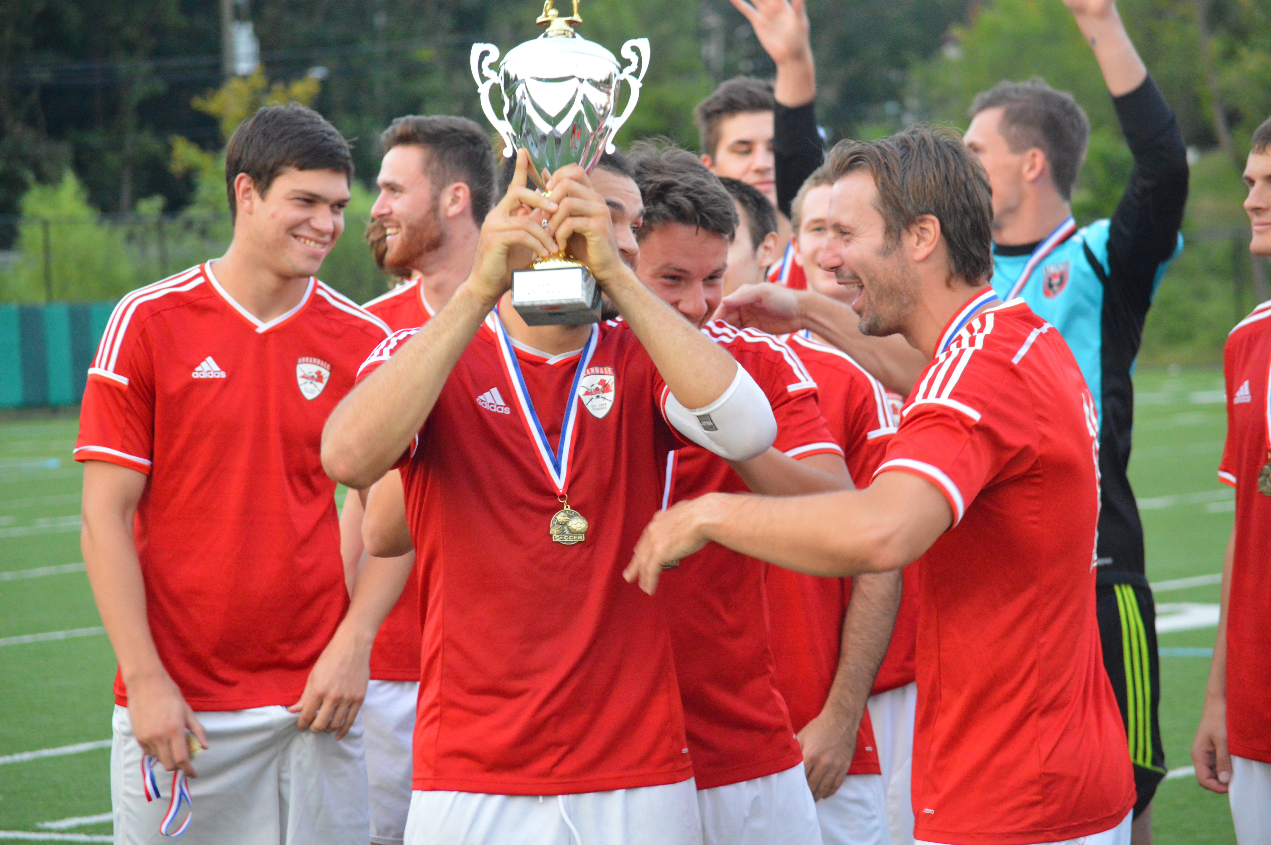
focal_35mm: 123
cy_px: 422
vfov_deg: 11.1
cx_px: 636
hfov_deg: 16.7
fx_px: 4339
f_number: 4.2
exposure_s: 1/125
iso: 2500
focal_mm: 82
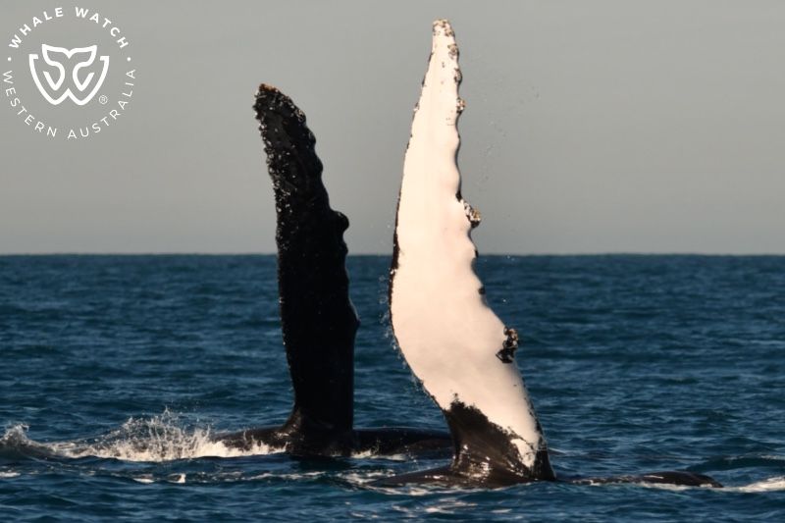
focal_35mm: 300
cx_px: 392
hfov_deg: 6.9
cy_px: 262
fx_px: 6540
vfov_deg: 4.6
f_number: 5.6
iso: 720
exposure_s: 1/8000
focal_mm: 300
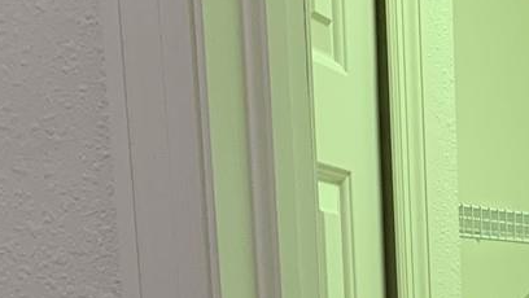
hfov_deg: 17.5
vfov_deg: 9.8
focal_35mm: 111
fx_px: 1558
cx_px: 770
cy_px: 678
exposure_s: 1/60
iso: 80
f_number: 1.8
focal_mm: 4.25
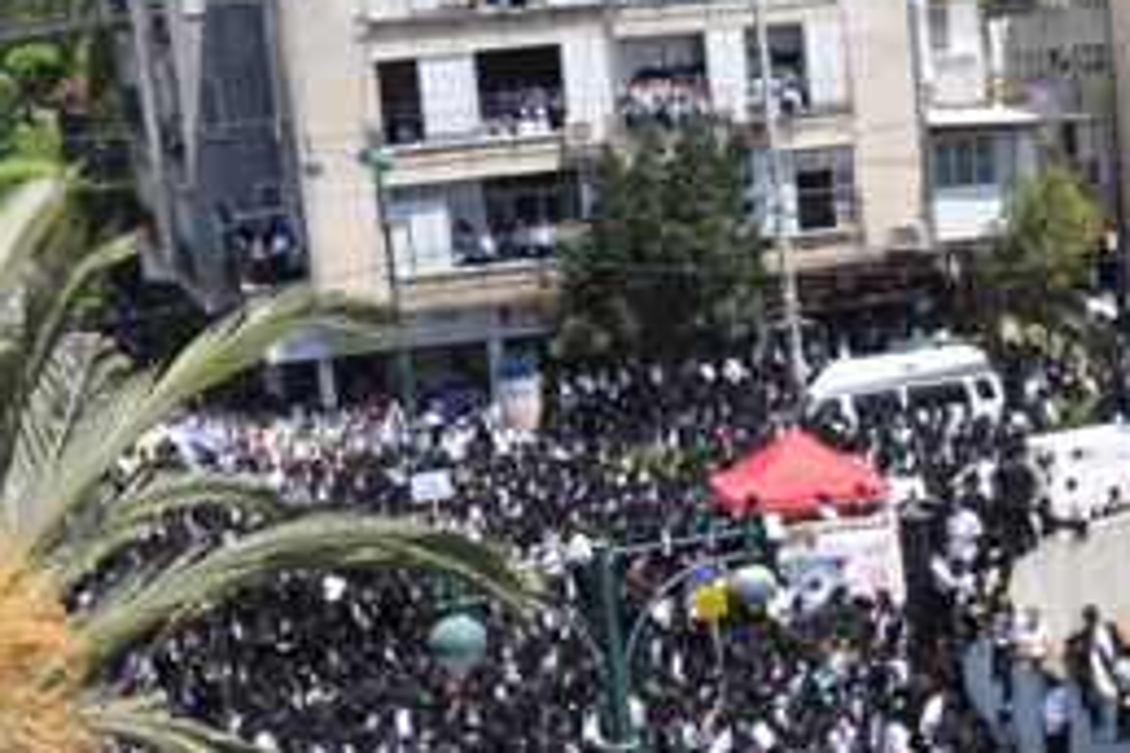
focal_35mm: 107
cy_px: 937
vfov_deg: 12.5
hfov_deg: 18.2
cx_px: 1327
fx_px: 3358
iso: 200
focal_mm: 18
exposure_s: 1/320
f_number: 9
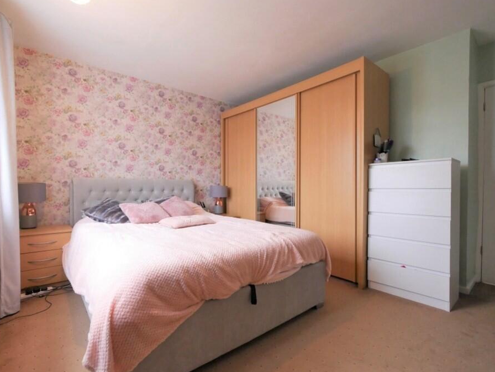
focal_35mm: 16
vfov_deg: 78.2
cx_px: 231
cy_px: 189
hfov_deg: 94.3
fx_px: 229
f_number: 4
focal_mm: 7
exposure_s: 1/60
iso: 1600
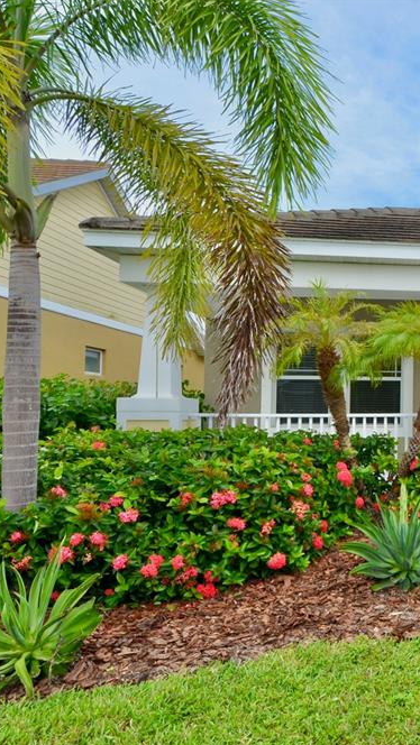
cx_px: 510
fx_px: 1147
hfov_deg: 19.5
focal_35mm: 58
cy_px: 376
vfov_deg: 36.0
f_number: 8
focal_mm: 24
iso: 125
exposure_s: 1/250
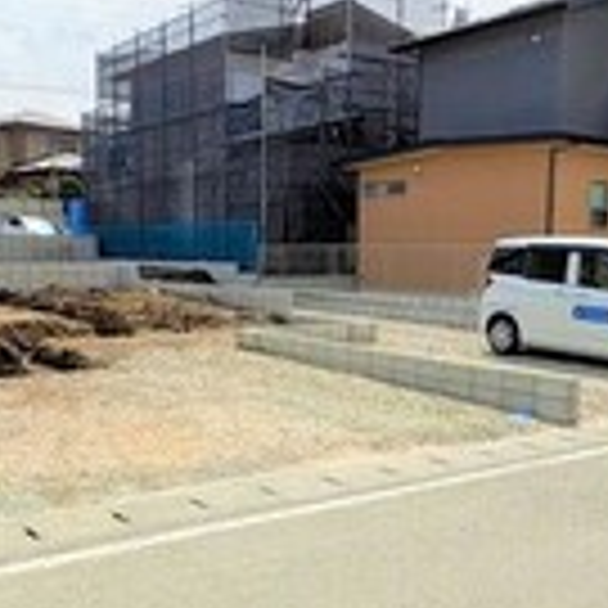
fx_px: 874
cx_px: 315
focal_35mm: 44
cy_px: 369
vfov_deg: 38.2
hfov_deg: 38.3
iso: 50
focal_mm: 2.22
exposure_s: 1/1709
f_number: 2.2
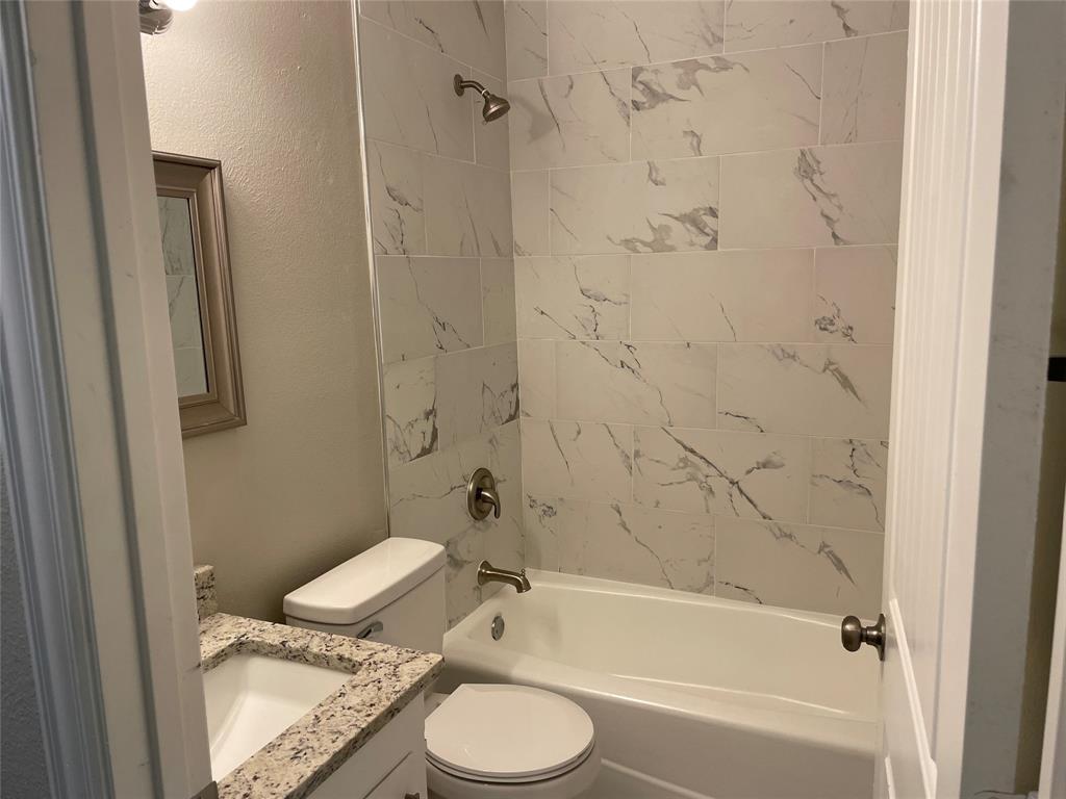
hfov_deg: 67.3
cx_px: 533
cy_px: 400
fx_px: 801
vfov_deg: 53.1
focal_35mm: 26
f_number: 1.6
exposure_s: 1/120
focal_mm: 4.2
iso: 80
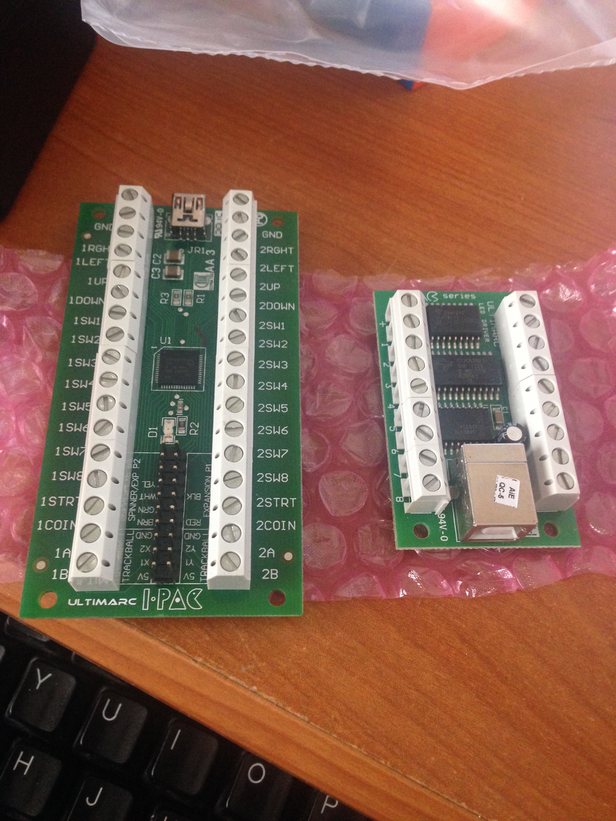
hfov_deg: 42.9
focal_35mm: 33
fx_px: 783
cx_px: 308
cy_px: 410
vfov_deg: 55.4
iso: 200
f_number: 2.4
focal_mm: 4.12
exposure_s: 1/20
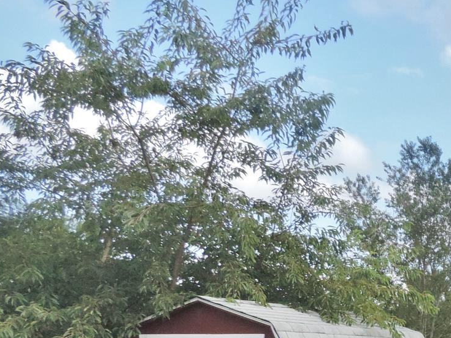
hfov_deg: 20.0
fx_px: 1198
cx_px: 544
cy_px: 333
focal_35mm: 92
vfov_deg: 15.8
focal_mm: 5.8
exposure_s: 1/1250
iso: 250
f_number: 3.2
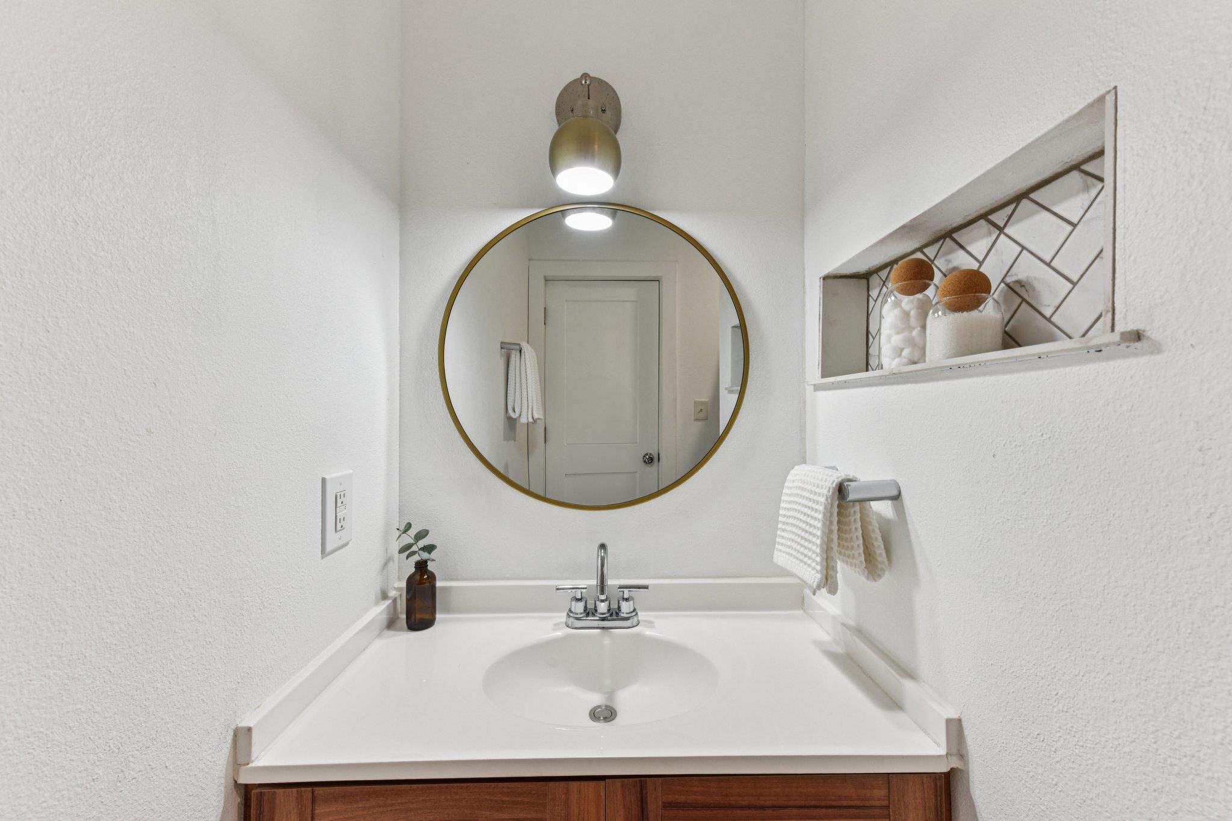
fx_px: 479
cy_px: 410
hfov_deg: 104.3
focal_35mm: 14
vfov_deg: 81.2
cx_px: 616
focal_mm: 14
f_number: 8
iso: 400
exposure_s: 1/40
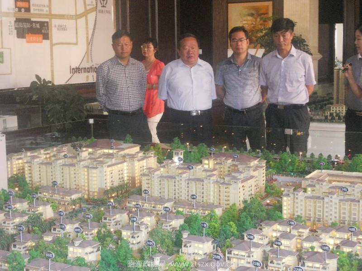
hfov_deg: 29.8
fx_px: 680
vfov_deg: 22.6
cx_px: 181
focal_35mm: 65
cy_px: 136
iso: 500
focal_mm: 11.7
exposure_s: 1/30
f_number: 5.3
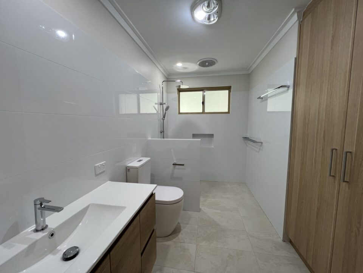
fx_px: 136
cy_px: 136
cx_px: 182
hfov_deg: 106.2
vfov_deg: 89.9
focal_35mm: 13
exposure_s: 1/100
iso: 50
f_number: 1.8
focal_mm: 1.57
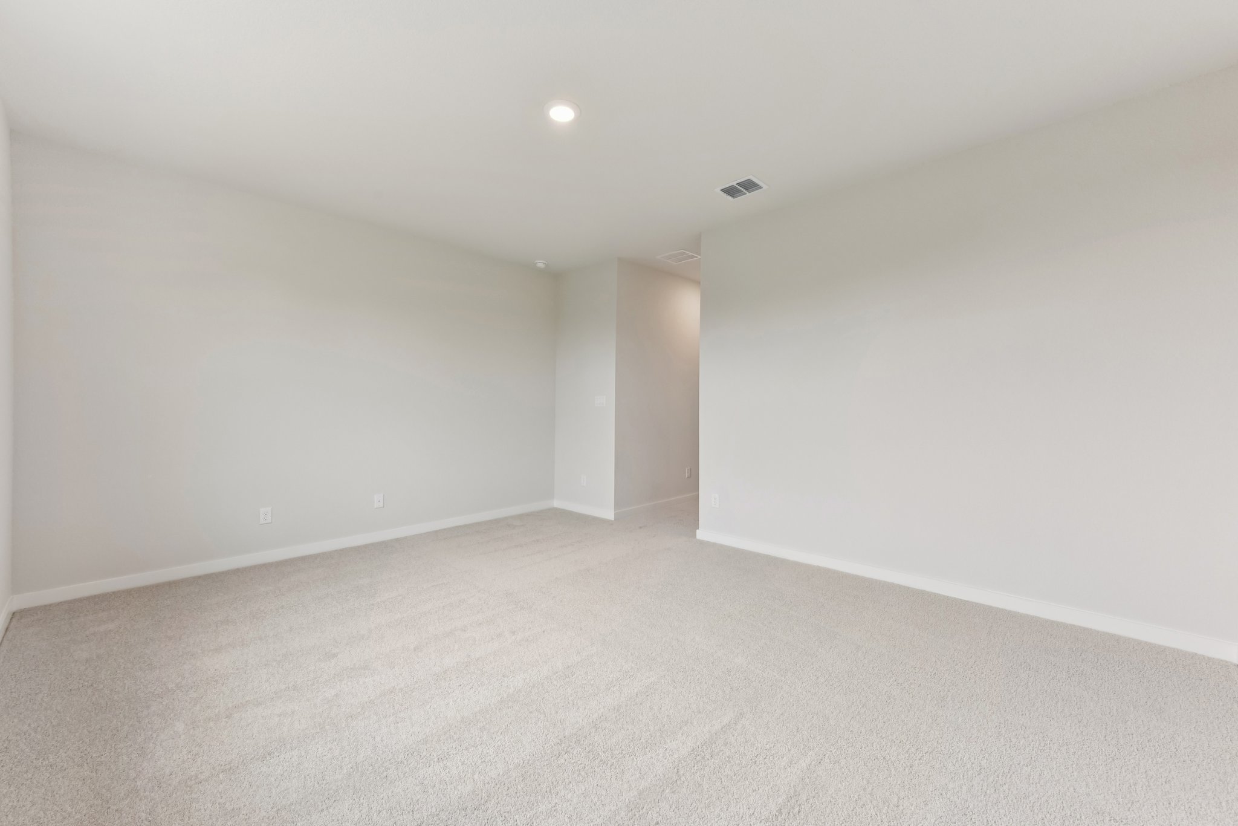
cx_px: 619
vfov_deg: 81.2
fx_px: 481
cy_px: 413
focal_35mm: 14
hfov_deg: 104.2
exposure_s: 1/50
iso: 400
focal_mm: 14
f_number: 8
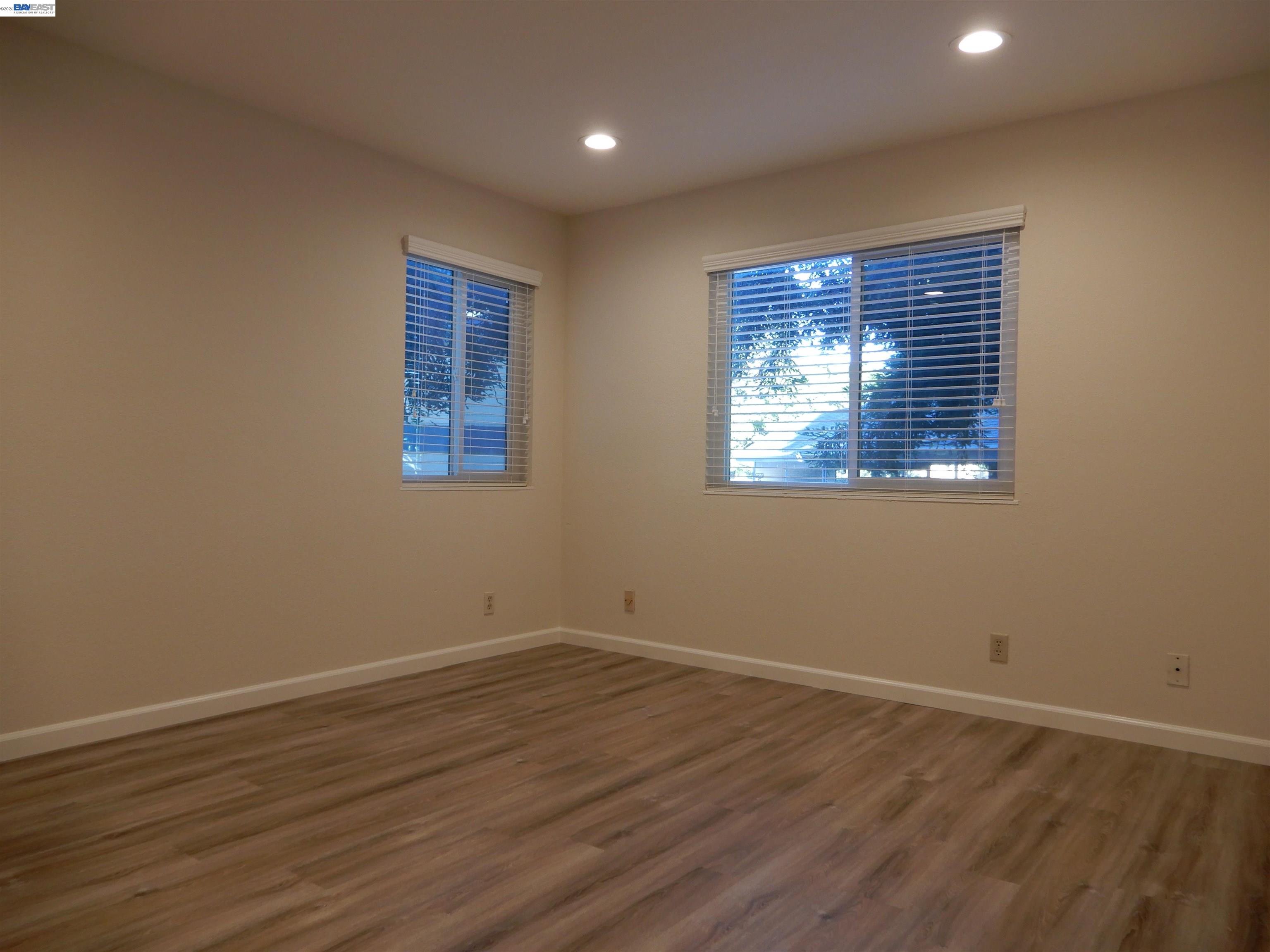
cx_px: 635
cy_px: 476
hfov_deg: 71.6
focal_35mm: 24
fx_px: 881
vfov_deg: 56.8
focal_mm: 4.3
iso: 125
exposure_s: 1/30
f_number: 3.4
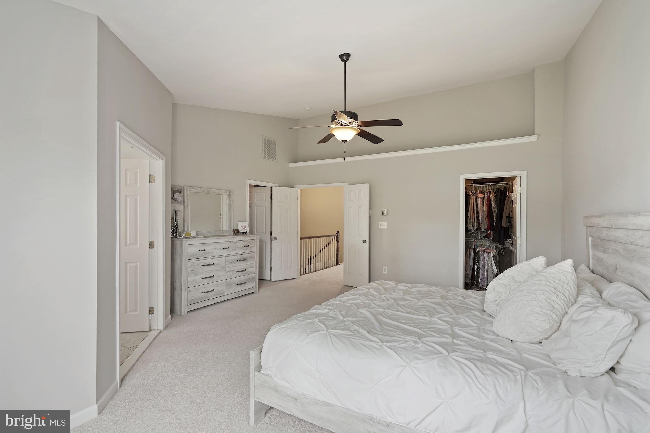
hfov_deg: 96.7
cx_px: 325
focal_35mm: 16
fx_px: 289
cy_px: 216
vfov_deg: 73.7
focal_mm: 16
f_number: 7.1
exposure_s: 1/8
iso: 800
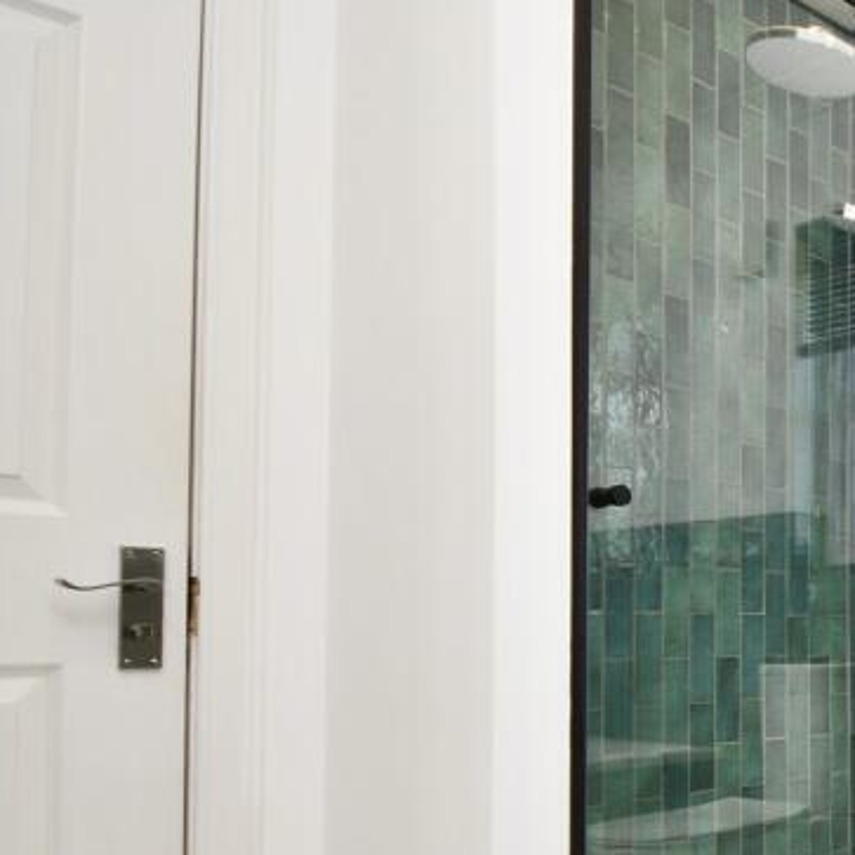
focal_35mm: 36
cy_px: 592
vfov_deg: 45.1
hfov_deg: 32.2
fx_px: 1006
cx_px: 1161
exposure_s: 1/60
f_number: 4
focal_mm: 10
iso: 280
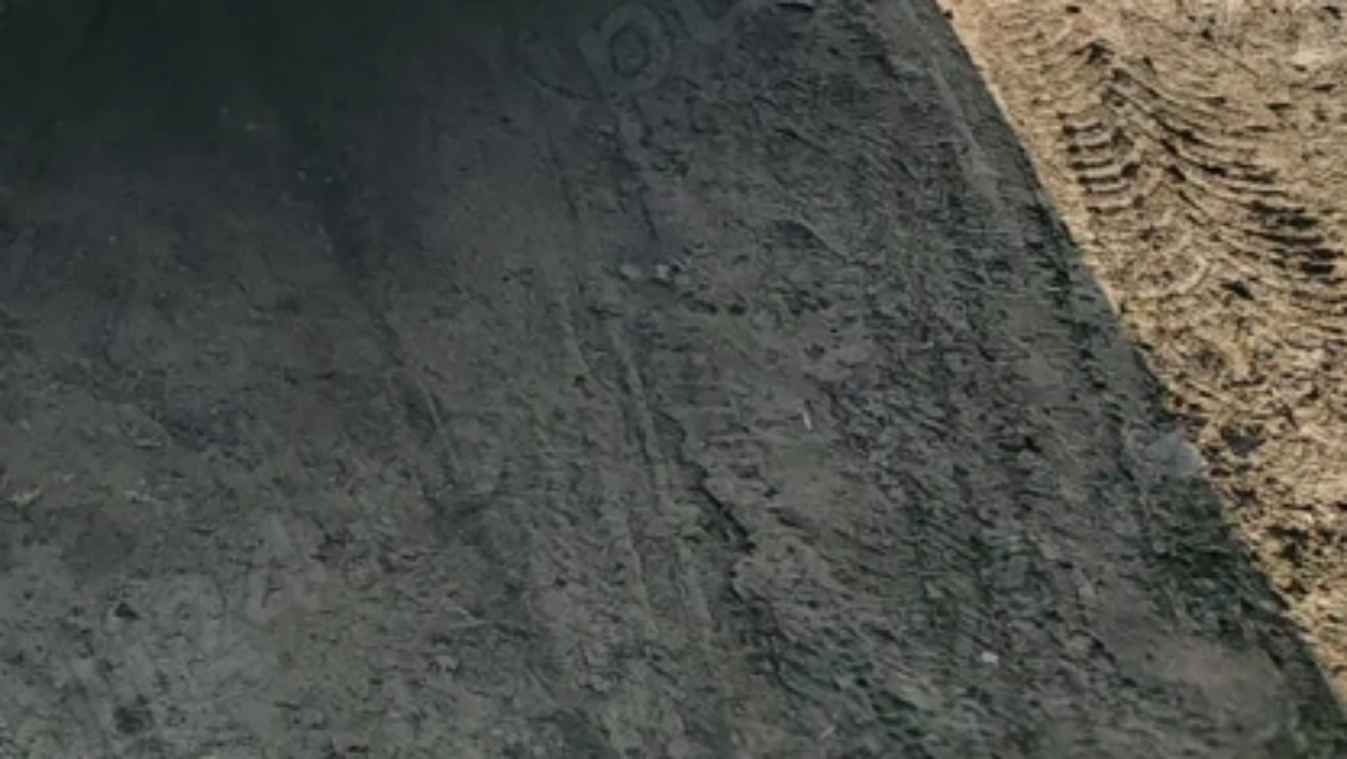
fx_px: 3359
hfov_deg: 21.3
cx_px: -220
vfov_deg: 11.5
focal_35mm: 94
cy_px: -801
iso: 50
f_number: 2.4
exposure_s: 1/2600
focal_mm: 6.12
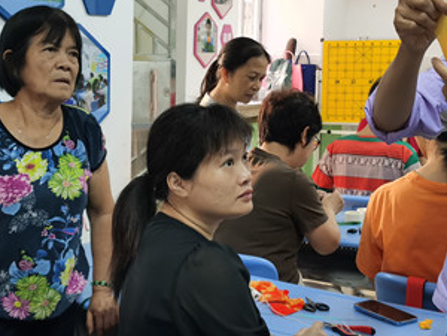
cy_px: 180
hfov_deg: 30.7
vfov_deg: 23.3
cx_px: 186
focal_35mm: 63
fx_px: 814
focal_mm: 5.56
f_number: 1.6
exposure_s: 1/50
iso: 160
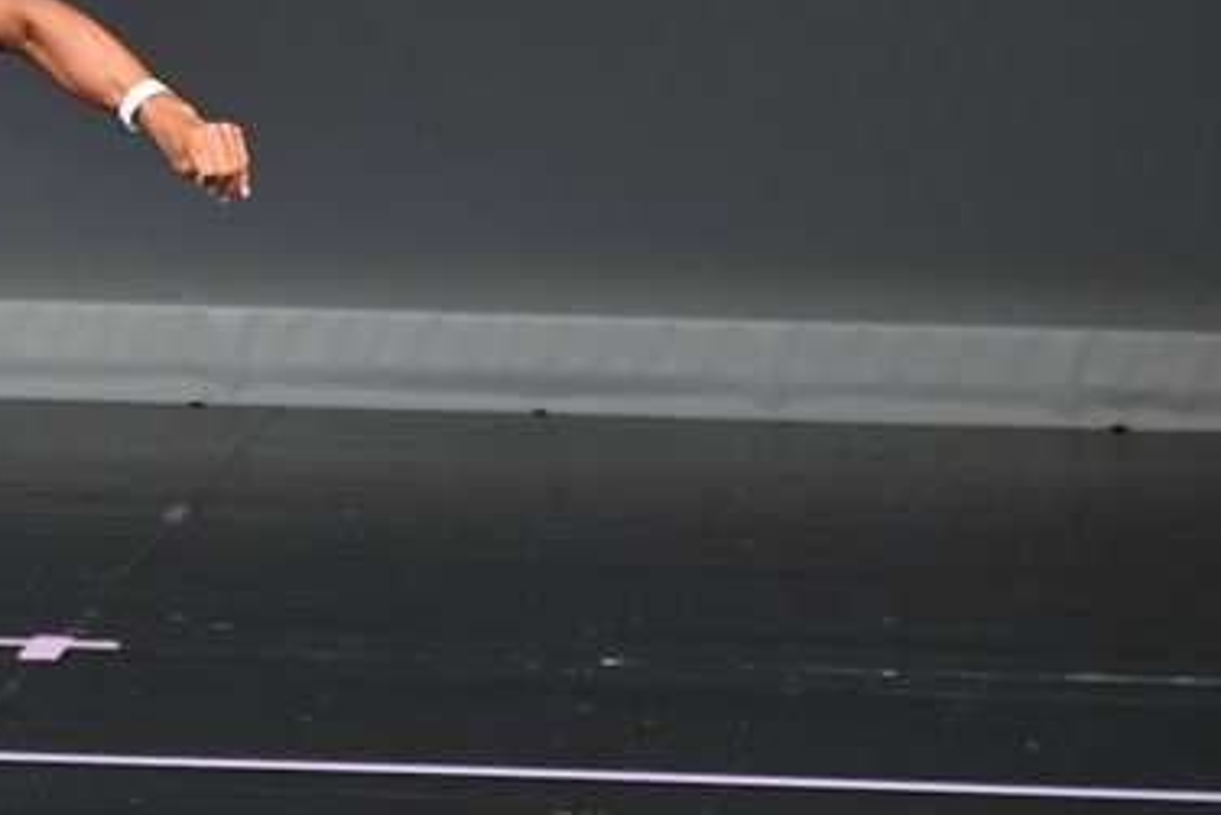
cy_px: 364
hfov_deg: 2.7
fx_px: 26192
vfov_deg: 1.8
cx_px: 11
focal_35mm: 772
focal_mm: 250
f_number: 5.6
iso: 4000
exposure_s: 1/400
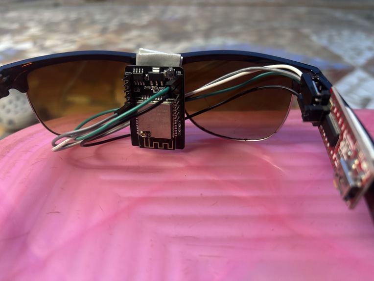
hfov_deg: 67.3
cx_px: 187
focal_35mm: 26
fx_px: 281
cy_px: 140
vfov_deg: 53.1
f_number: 1.6
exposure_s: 1/33
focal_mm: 5.96
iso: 640
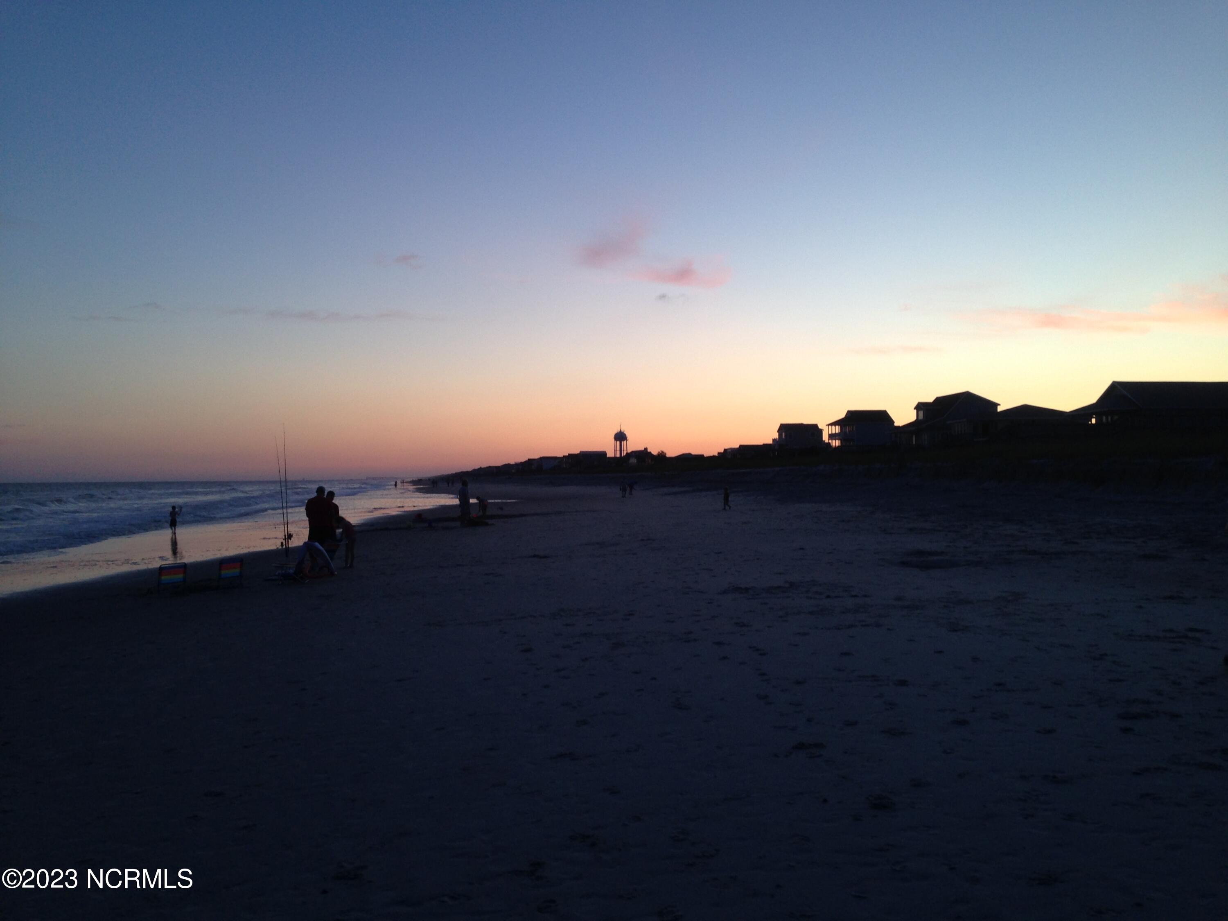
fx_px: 1171
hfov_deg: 55.4
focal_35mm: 33
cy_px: 460
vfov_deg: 42.9
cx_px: 614
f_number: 2.4
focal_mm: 4.12
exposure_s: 1/30
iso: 50
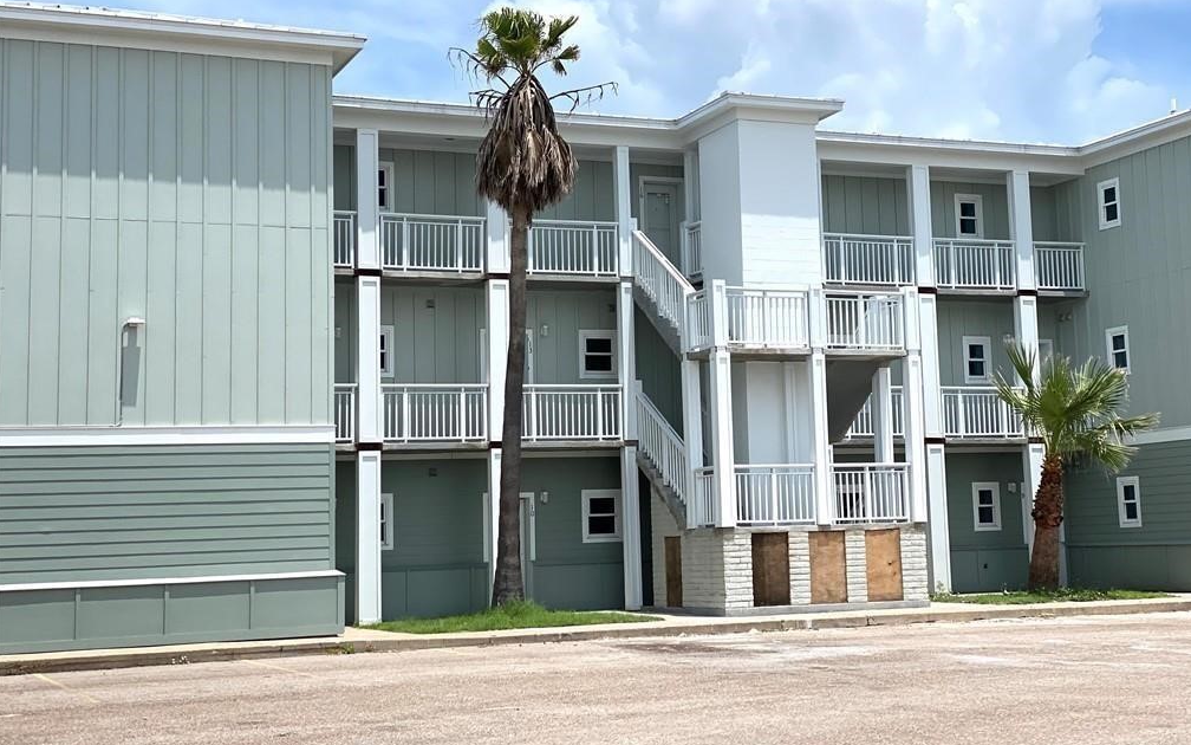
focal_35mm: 56
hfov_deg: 36.3
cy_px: 317
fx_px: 1818
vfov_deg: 23.1
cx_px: 600
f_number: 2
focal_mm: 6
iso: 20
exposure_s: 1/3690
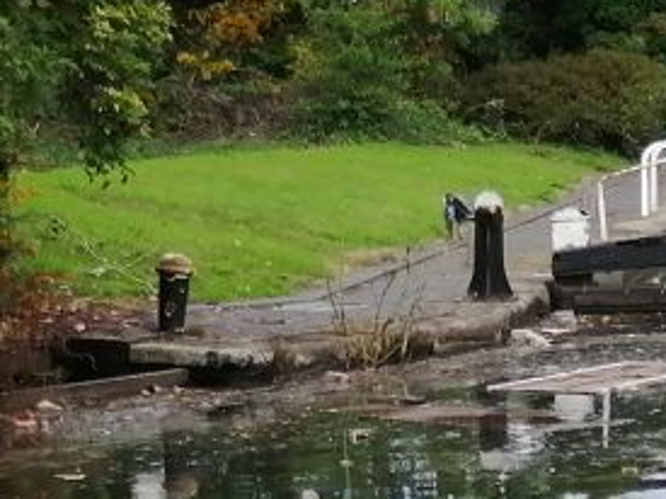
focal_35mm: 136
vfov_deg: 10.9
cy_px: 274
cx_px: 397
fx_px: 2615
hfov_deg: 14.5
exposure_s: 1/1538
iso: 50
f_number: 1.8
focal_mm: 3.6
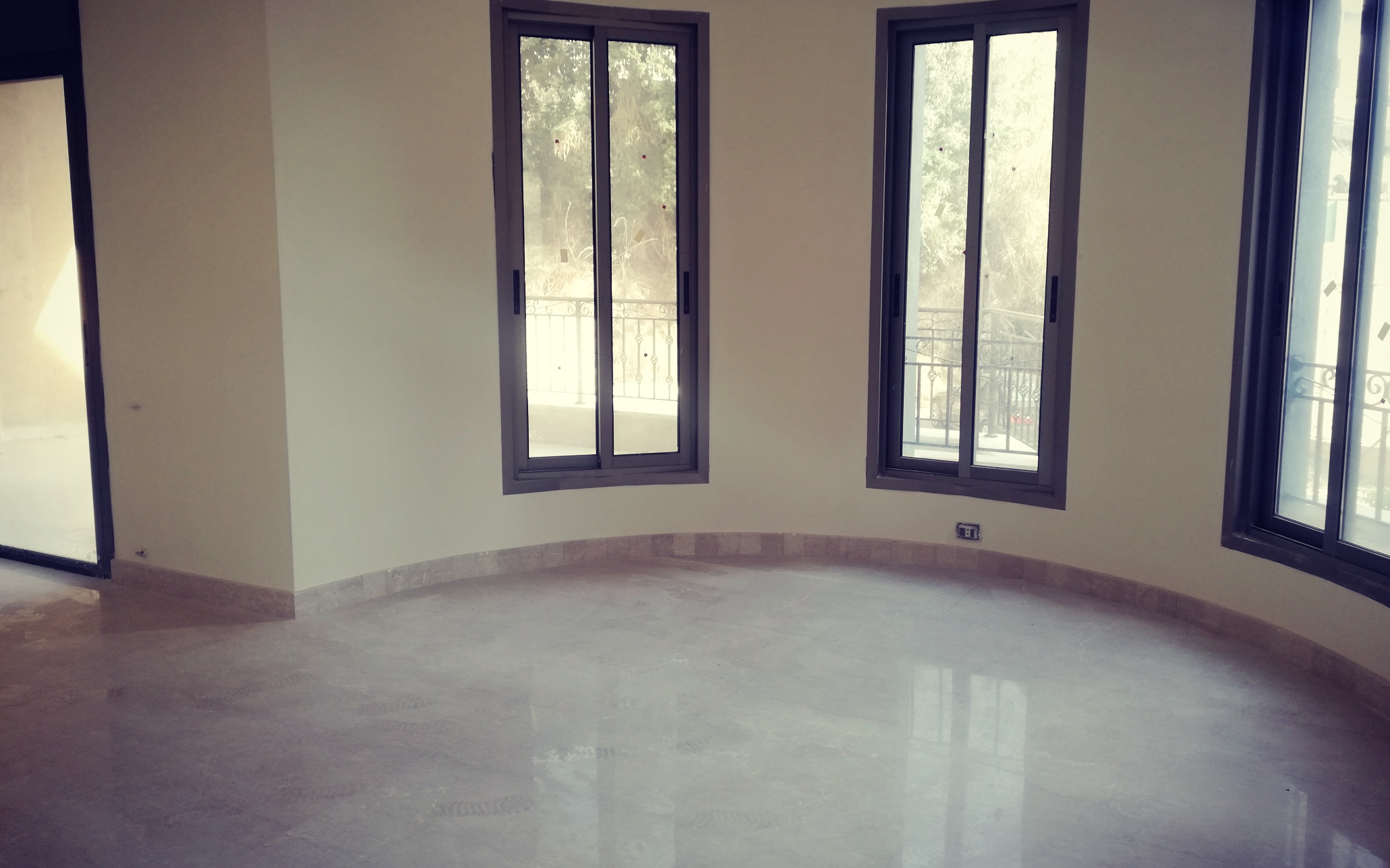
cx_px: 757
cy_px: 409
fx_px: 1212
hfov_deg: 59.6
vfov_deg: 39.4
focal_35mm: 32
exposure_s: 1/50
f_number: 2.2
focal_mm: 3.81
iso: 50
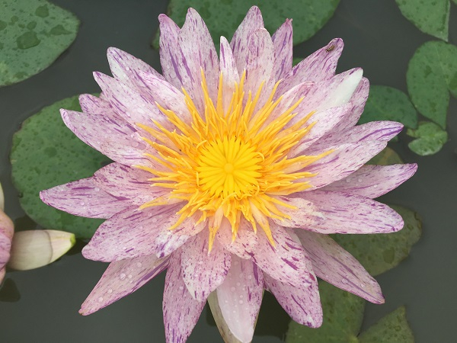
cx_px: 228
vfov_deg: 48.2
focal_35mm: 29
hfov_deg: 61.7
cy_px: 172
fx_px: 383
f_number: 2.2
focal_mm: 4.15
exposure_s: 1/769
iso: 25
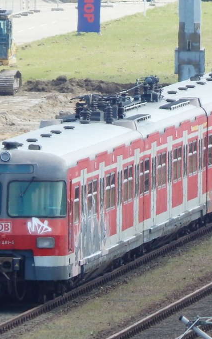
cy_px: 115
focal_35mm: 1257
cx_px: 228
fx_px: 11630
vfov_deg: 1.7
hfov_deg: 1.0
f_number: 5.8
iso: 125
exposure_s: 1/320
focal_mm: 120
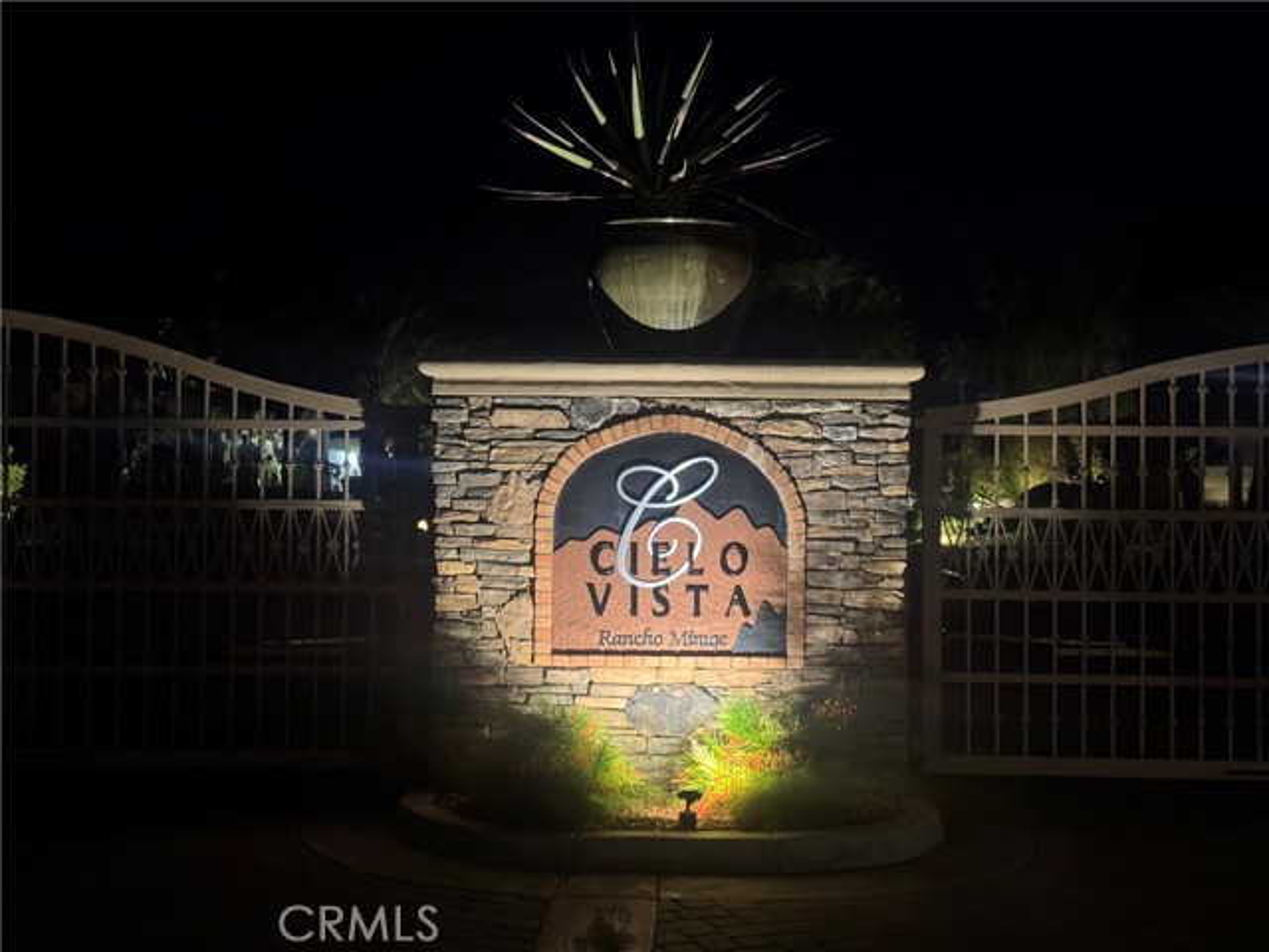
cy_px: 476
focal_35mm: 48
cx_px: 634
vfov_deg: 30.3
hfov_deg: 39.7
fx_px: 1760
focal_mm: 6.76
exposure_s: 1/30
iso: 500
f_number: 1.78
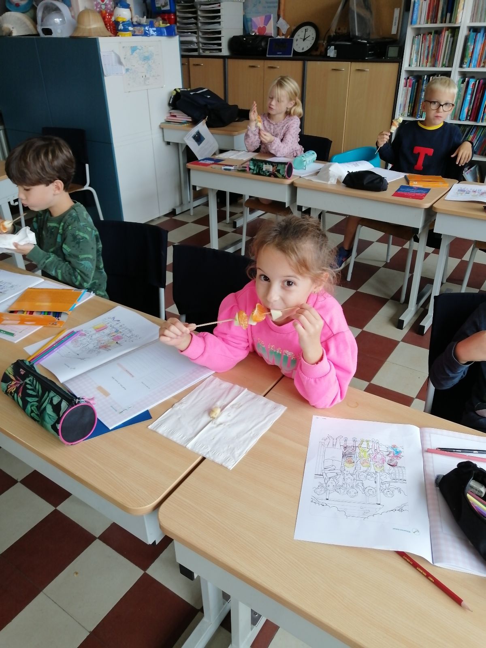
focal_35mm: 26
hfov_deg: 53.1
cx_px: 243
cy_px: 324
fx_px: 487
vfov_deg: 67.3
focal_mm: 3.95
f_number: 1.8
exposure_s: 1/33.3
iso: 80
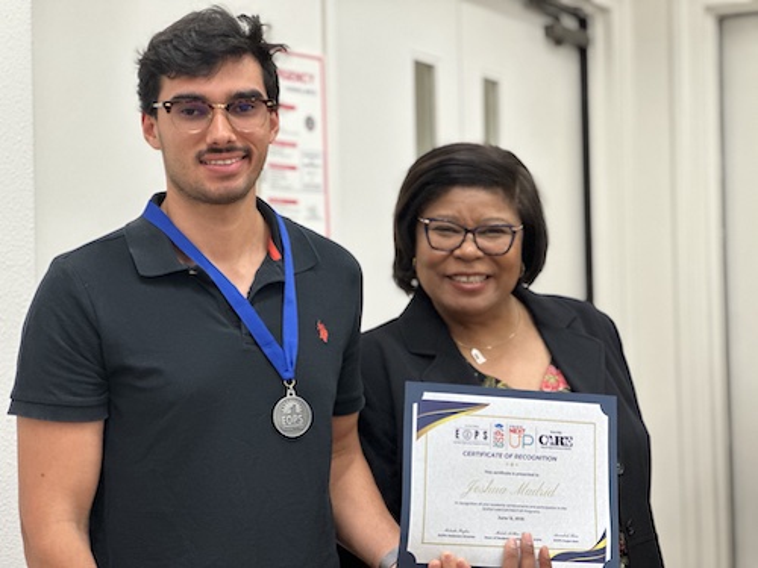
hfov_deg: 25.3
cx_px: 379
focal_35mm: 77
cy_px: 284
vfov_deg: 19.1
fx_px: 1686
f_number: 2.8
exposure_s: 1/30
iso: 400
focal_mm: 9
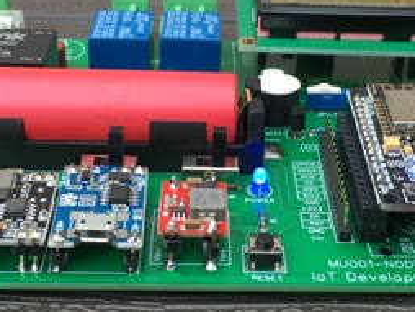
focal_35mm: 73
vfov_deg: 20.2
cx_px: 232
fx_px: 876
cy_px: 113
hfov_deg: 26.6
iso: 25
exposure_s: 1/123
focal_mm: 4.15
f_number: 2.2
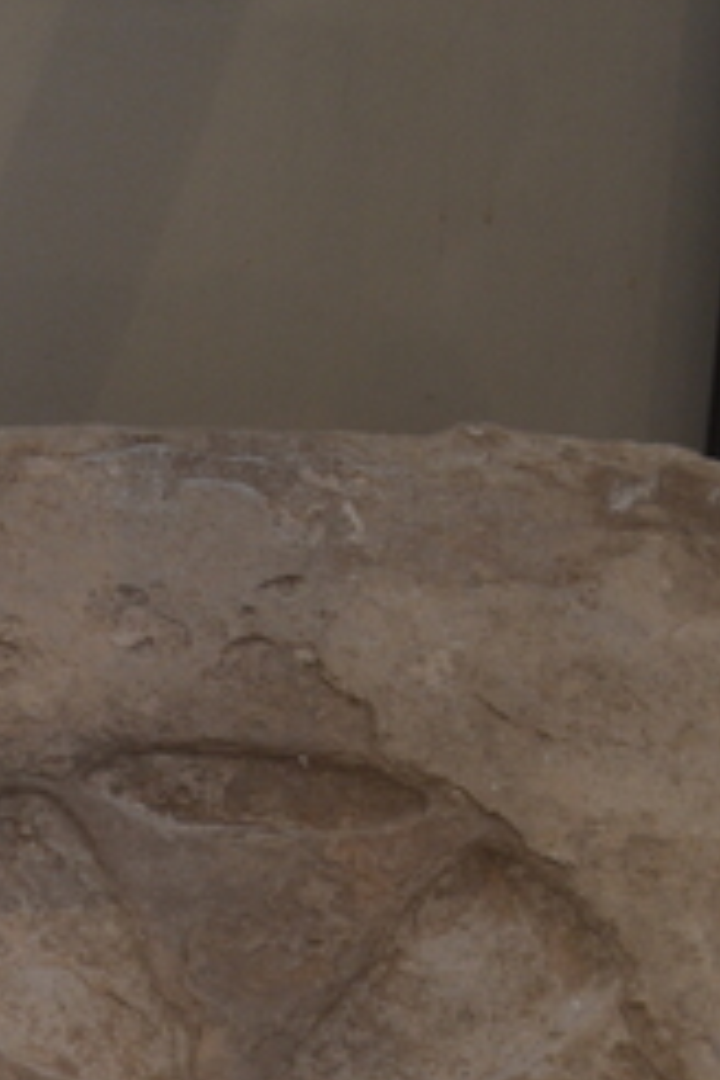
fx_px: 3760
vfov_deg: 15.9
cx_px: 228
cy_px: 1185
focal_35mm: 125
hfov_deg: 10.9
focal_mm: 31
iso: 800
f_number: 4
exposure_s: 1/13
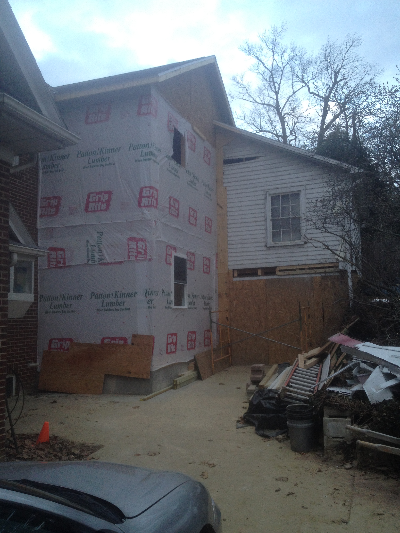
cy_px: 266
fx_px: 539
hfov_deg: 40.7
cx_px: 200
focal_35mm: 35
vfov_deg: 52.6
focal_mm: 4.28
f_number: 2.4
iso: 80
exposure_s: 1/120
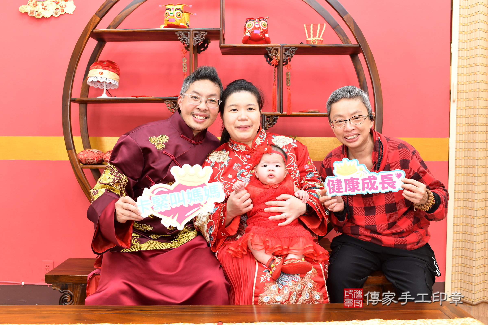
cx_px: 244
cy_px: 162
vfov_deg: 37.9
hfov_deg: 54.4
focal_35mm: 35
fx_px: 474
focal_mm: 35
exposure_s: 1/160
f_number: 4.5
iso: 800
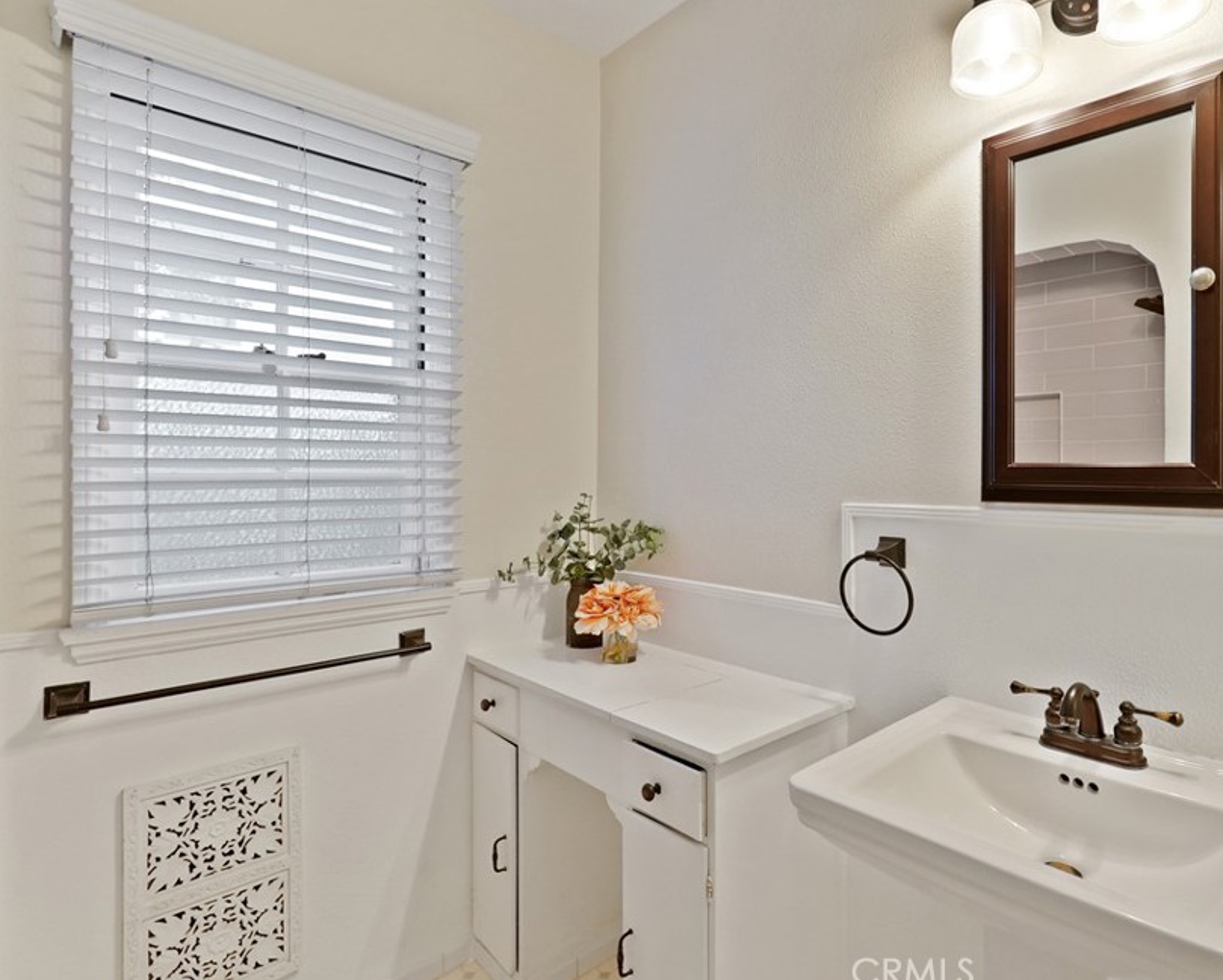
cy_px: 477
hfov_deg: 82.0
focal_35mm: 19
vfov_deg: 70.9
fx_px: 688
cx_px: 748
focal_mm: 16
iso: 4000
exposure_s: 1/15
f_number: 5.6
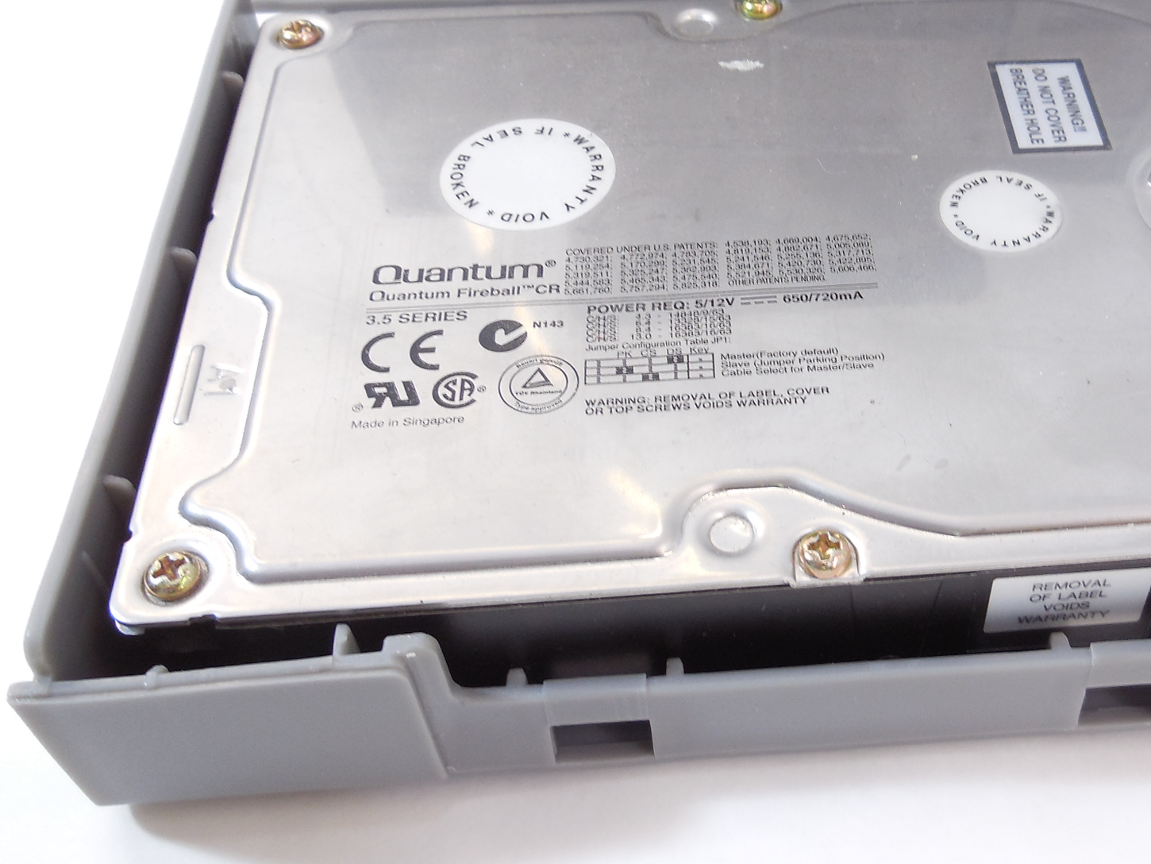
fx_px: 1563
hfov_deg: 39.4
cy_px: 354
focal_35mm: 47
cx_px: 853
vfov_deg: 30.8
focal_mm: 5.3
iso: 125
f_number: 3.2
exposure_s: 1/30
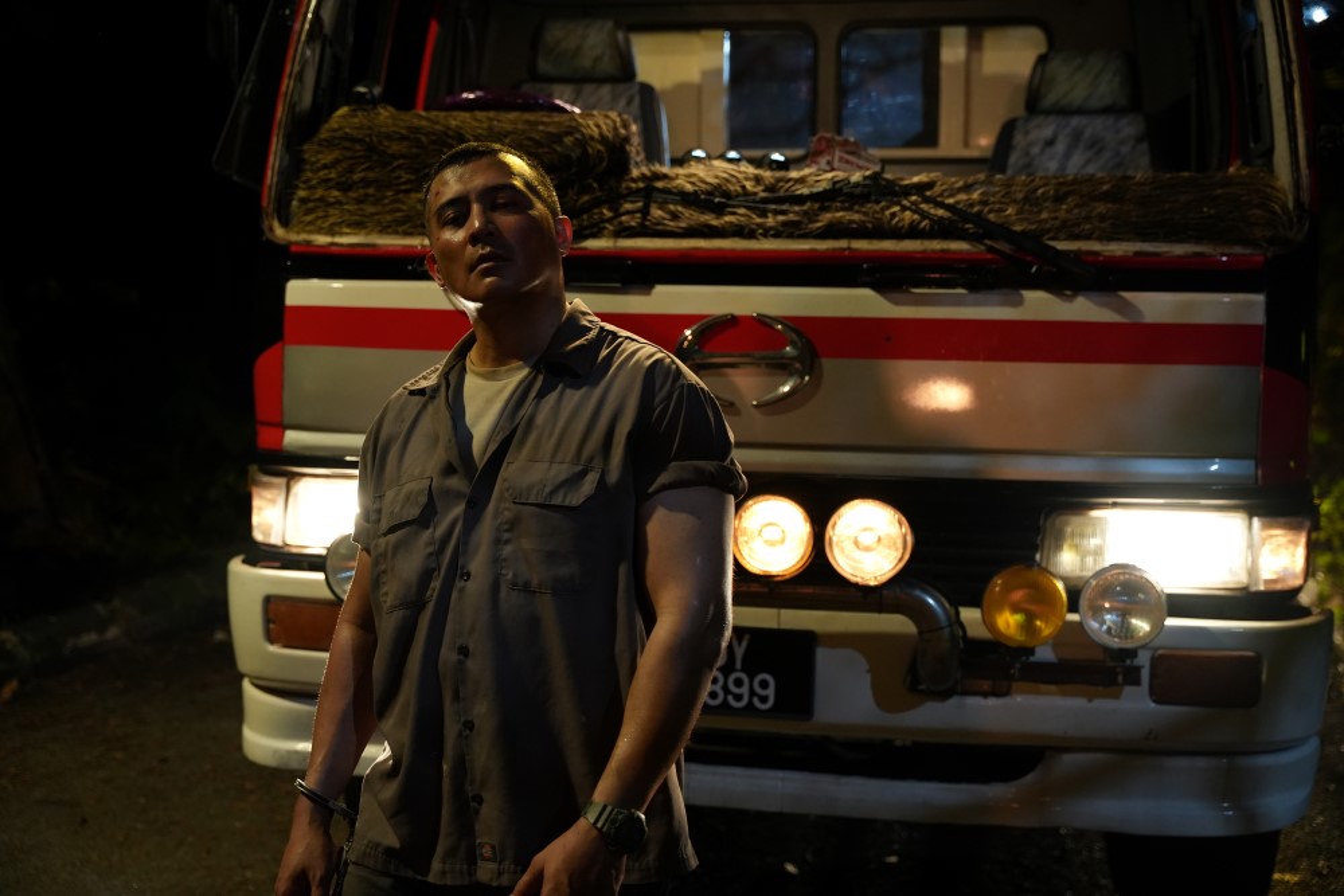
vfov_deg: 30.1
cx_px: 672
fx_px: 1665
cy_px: 448
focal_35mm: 45
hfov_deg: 44.0
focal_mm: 44.6
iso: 3200
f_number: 2.8
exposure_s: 1/125
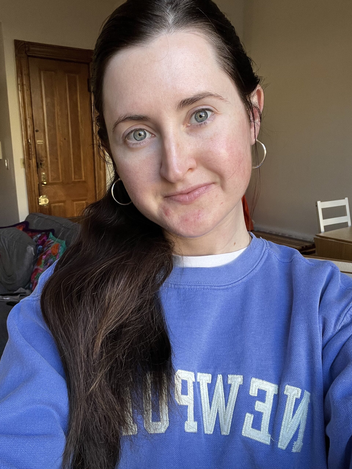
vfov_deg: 60.0
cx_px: 176
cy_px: 234
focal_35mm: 30
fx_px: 407
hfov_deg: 46.8
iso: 80
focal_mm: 2.71
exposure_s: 1/60
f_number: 2.2
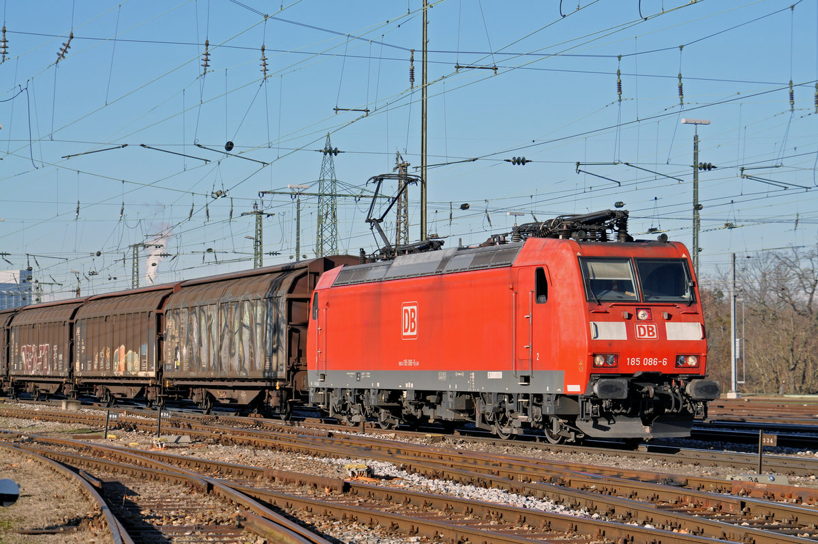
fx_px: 2383
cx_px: 409
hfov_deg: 19.5
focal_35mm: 105
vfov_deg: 13.0
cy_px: 272
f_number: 5.6
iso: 250
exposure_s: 1/1000
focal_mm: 70
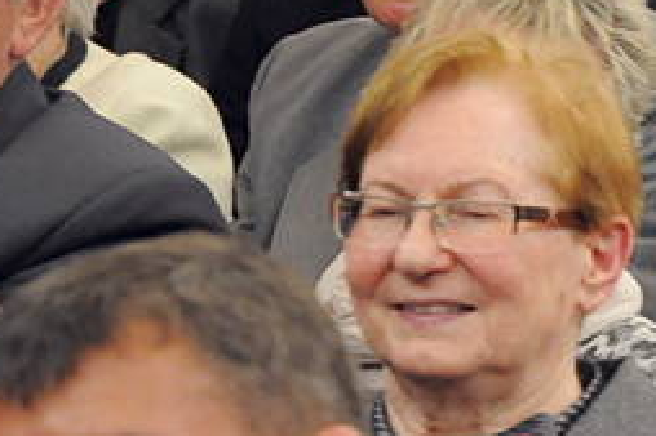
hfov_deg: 3.9
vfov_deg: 2.6
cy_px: 262
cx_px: 1018
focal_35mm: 527
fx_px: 9591
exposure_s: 1/80
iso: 2500
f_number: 5.6
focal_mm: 105
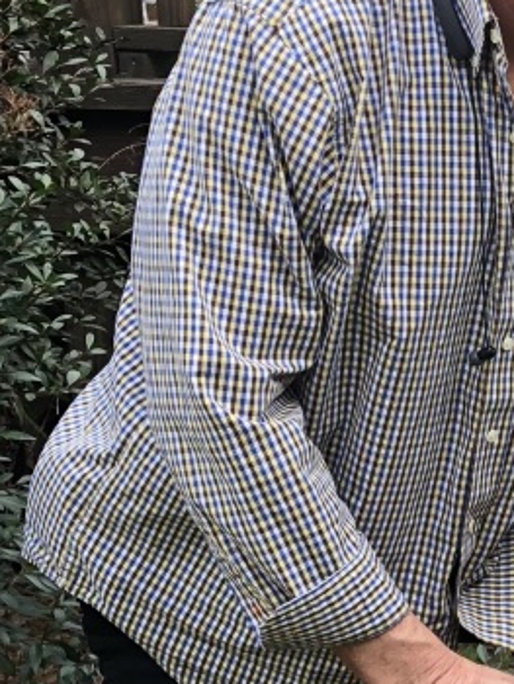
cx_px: 476
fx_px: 1107
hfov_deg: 25.2
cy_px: 170
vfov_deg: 33.6
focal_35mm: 56
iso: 40
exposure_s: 1/120
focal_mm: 3.99
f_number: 1.8
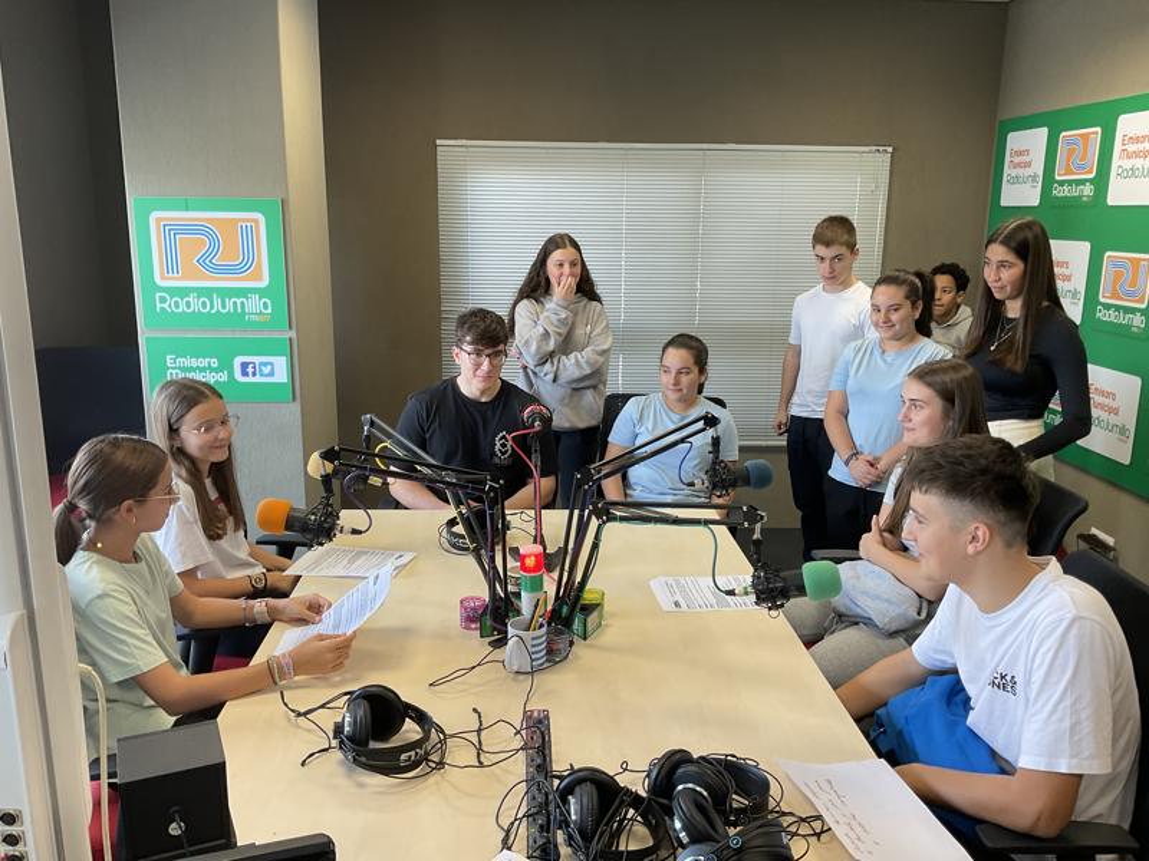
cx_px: 574
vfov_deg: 48.2
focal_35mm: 29
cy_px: 430
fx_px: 963
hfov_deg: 61.7
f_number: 1.8
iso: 40
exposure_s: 1/50
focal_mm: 3
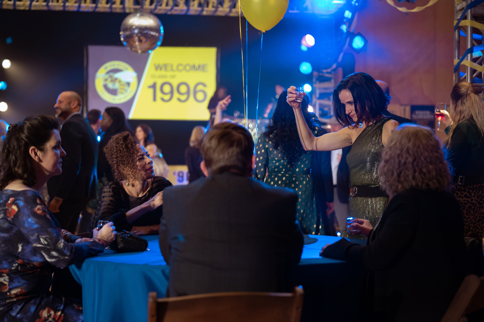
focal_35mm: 50
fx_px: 672
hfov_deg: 39.6
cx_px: 242
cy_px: 161
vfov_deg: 26.9
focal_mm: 50
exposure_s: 1/320
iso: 3200
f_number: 2.2
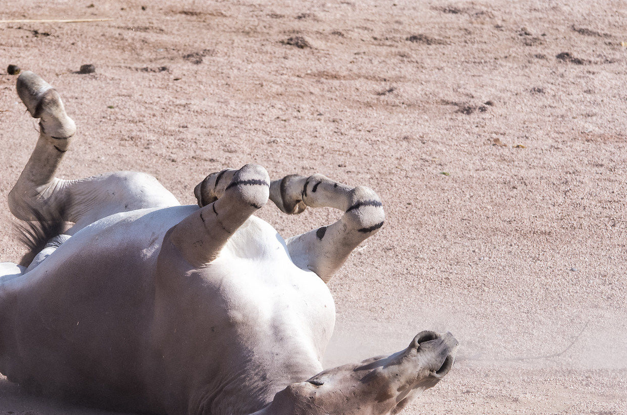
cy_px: 290
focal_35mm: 438
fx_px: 7611
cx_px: 238
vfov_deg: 3.1
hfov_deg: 4.7
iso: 800
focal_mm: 150
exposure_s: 1/400
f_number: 8
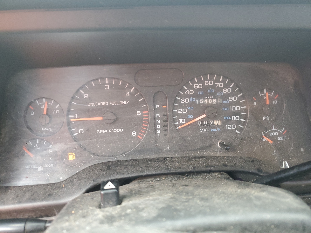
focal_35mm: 26
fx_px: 234
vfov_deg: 53.1
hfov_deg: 67.3
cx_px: 156
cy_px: 116
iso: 183
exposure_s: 1/60.2
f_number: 1.5
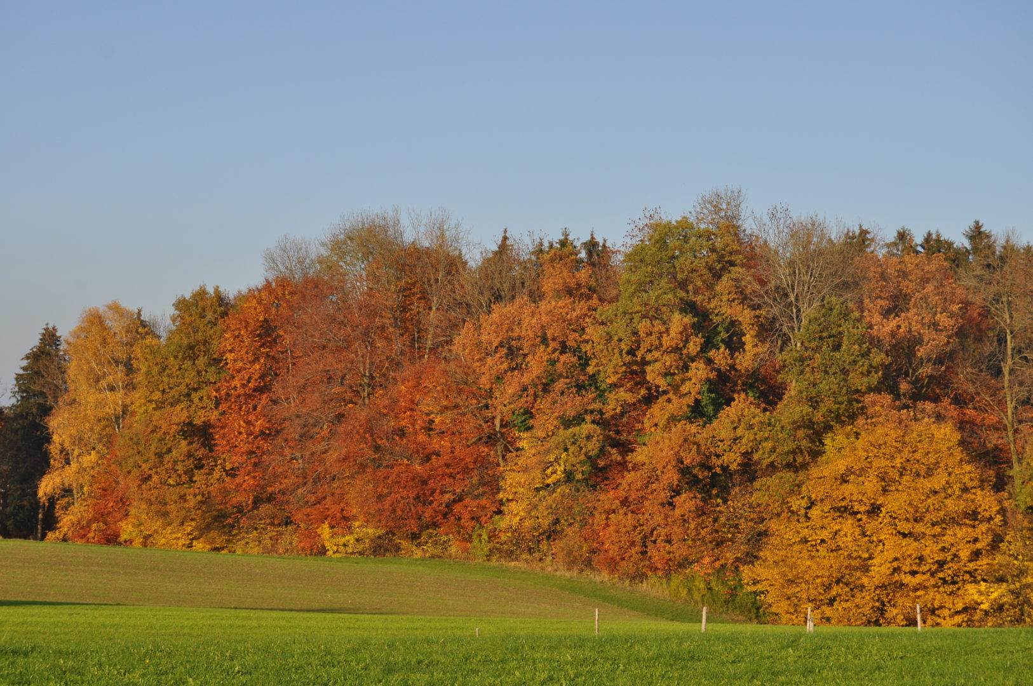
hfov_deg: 24.6
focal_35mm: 82
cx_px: 516
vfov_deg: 16.5
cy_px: 343
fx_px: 2364
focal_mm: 55
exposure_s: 1/320
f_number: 9
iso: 200
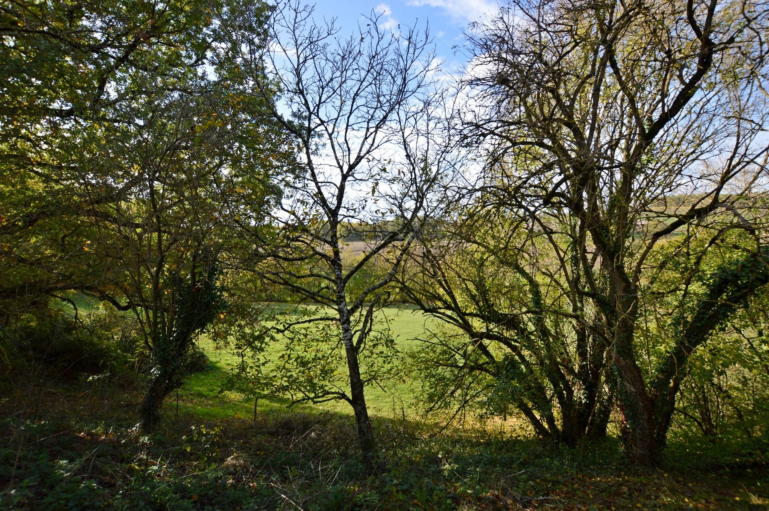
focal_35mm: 15
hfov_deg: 100.4
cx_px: 384
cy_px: 256
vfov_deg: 77.2
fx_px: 320
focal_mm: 10
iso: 100
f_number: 5.6
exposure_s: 1/125
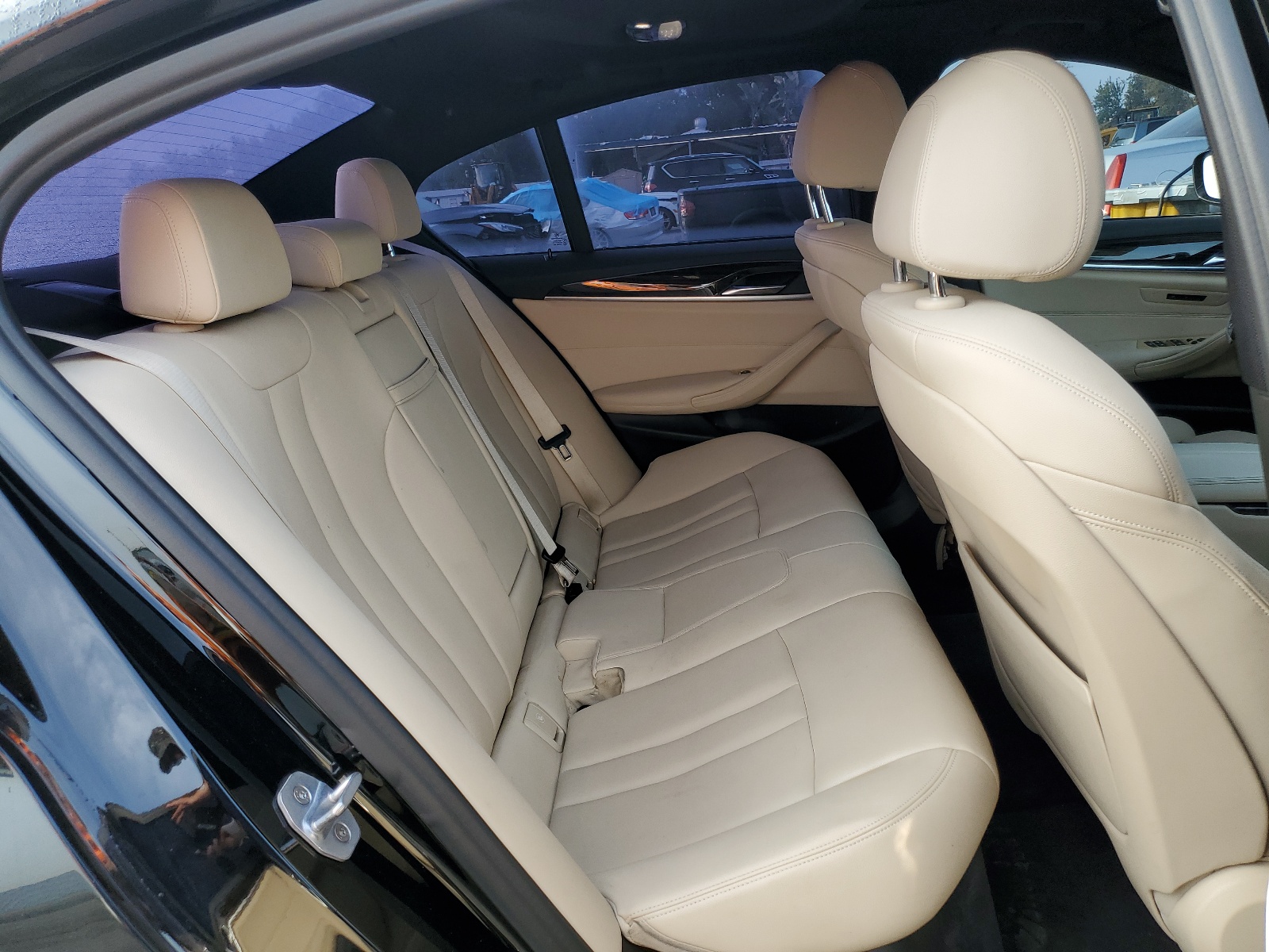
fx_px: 953
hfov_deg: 67.3
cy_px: 476
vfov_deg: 53.1
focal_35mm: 26
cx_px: 634
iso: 50
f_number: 1.5
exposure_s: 1/250
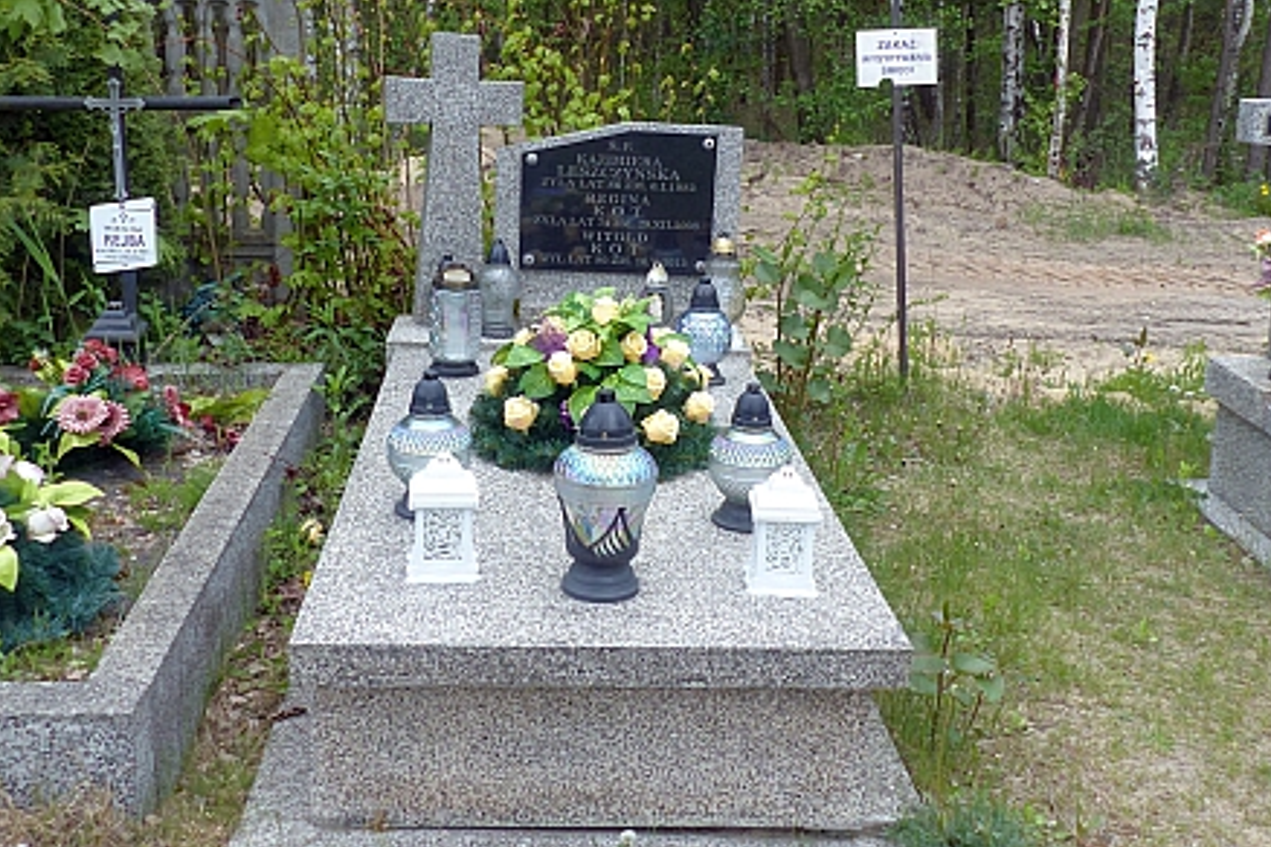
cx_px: 647
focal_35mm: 38
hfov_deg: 50.7
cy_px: 310
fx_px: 1342
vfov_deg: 34.8
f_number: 4
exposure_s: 1/160
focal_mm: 4.5
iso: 100
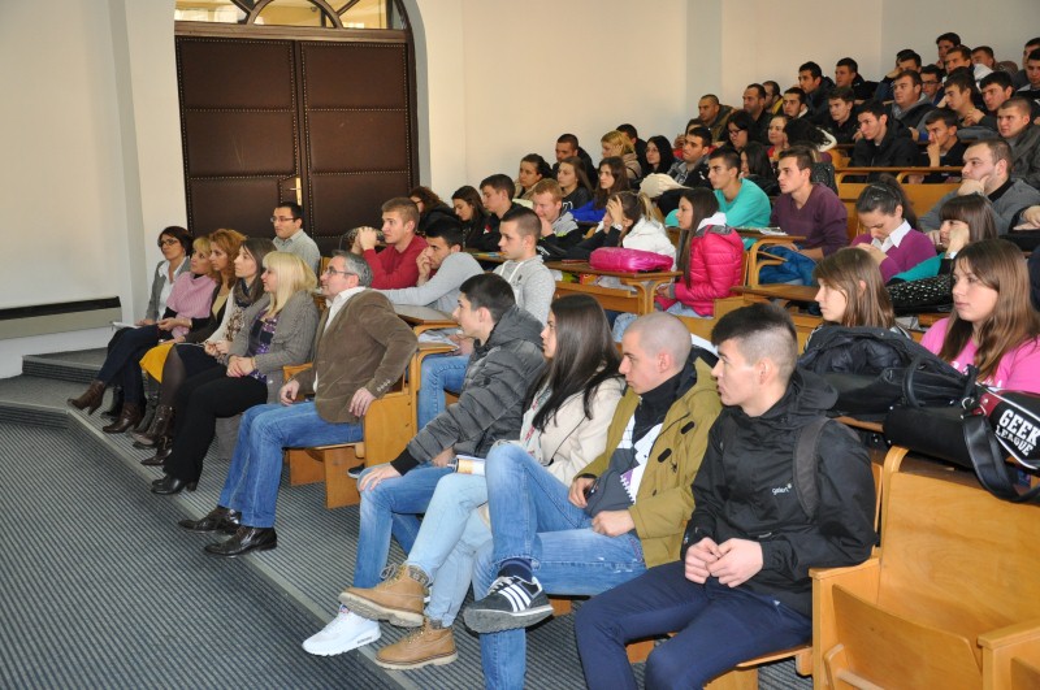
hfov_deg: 43.7
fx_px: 1298
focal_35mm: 45
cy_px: 345
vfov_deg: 29.8
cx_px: 520
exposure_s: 1/60
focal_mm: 30
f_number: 4.2
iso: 800
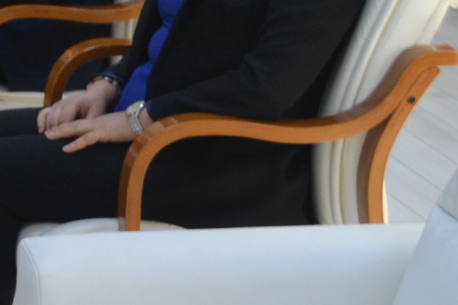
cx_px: -416
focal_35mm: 157
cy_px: -126
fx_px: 1997
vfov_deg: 8.6
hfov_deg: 11.9
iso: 400
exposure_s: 1/80
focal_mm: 20
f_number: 4.5
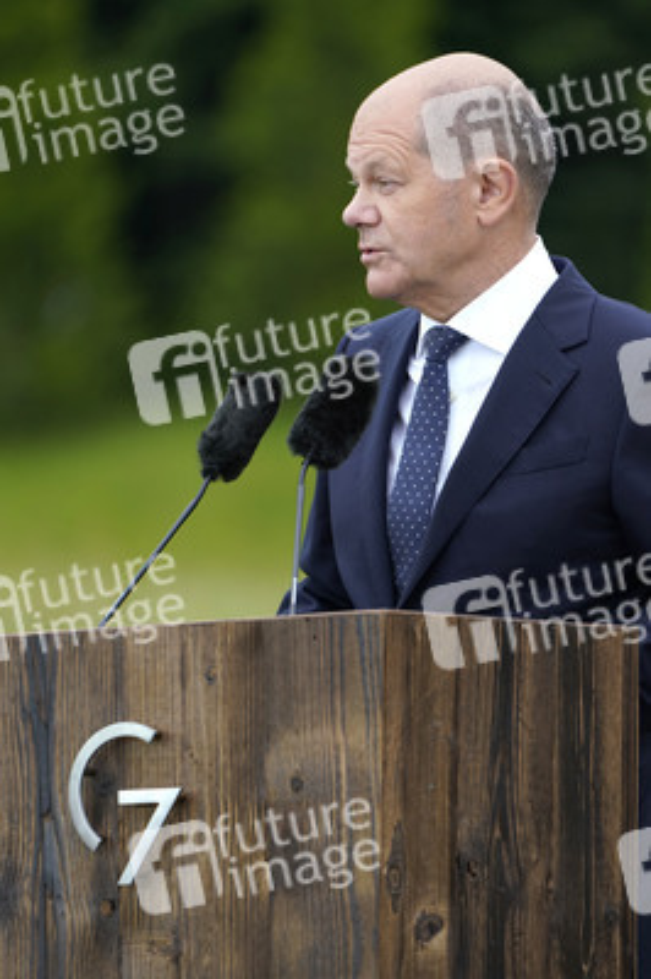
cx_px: 326
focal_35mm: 400
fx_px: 10868
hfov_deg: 3.4
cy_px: 490
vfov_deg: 5.2
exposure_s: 1/640
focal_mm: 400
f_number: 5.6
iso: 1000
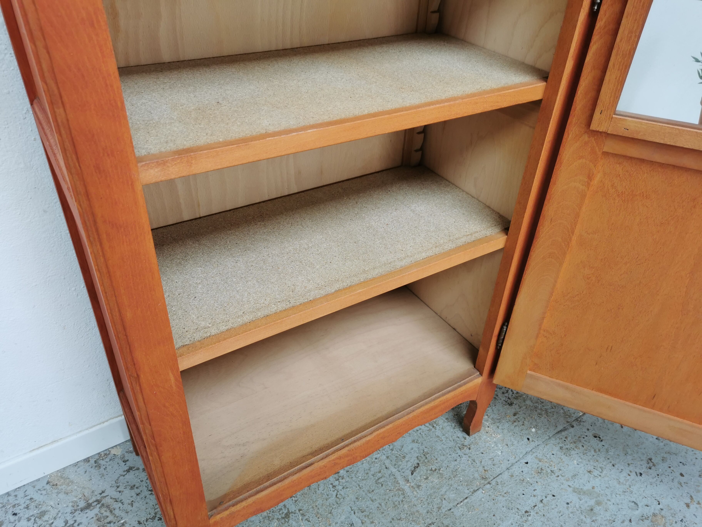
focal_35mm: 27
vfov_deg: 51.4
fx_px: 548
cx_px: 351
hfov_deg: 65.3
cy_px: 264
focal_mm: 5.58
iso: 50
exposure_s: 1/104
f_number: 1.8
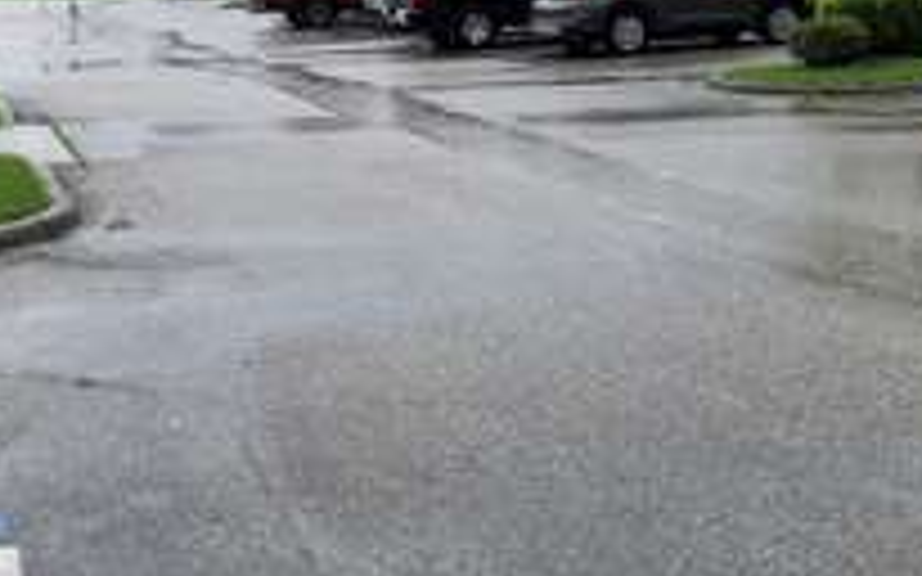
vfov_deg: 22.0
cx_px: 445
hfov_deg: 35.1
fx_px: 1457
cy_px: 108
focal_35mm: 58
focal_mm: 4
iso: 20
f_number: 1.8
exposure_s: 1/1171
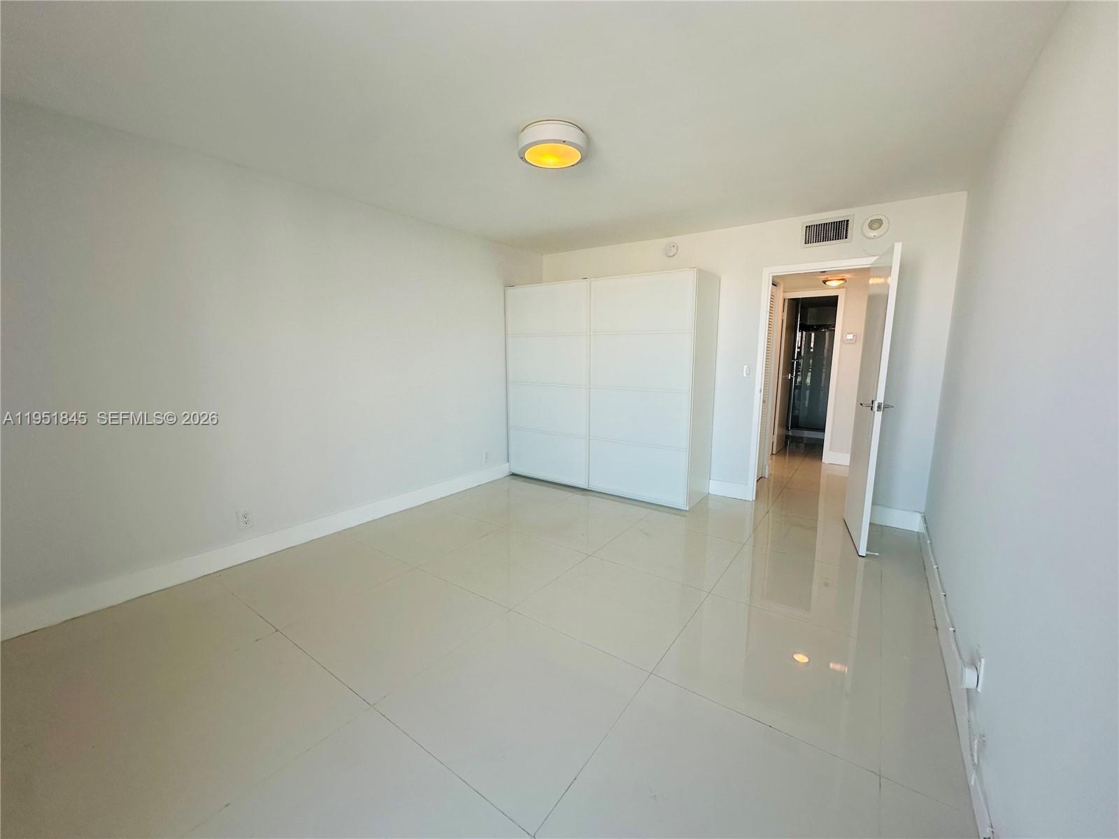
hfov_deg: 102.1
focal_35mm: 14
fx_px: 453
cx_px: 560
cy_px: 420
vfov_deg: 85.7
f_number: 2.2
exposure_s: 1/99
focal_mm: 2.22
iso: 80
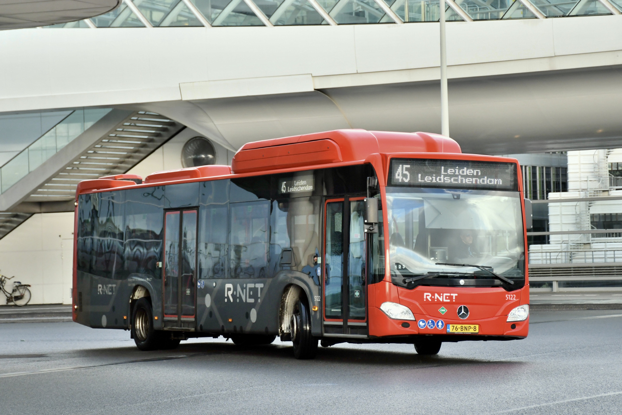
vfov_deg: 13.0
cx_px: 311
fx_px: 1814
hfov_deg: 19.5
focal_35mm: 105
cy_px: 208
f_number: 5
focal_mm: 70
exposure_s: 1/500
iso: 640
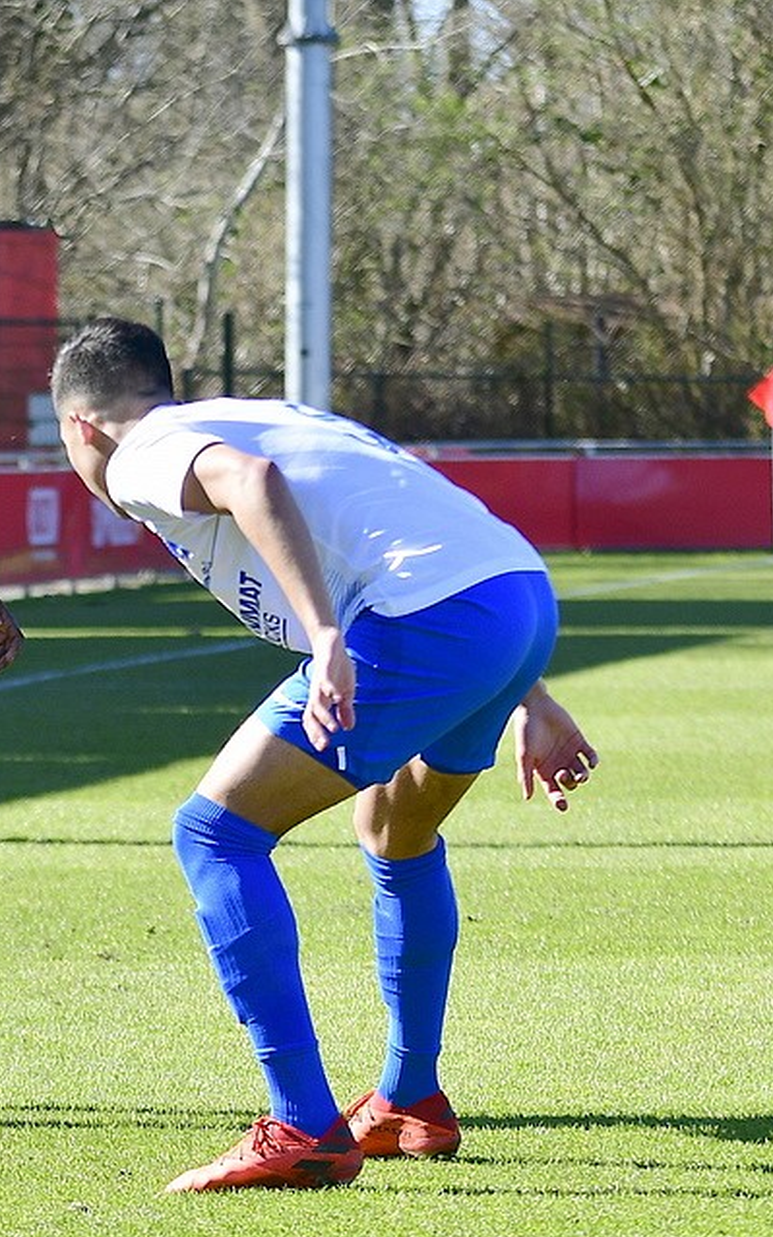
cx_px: 14
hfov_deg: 4.1
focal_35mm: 322
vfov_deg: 6.5
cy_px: 619
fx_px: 10849
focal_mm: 105
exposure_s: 1/800
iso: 200
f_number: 3.2
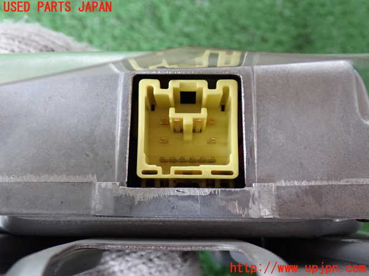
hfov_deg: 40.4
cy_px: 138
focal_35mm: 47
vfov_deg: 30.9
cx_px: 184
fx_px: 501
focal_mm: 8.4
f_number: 3.1
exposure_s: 1/40
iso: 800
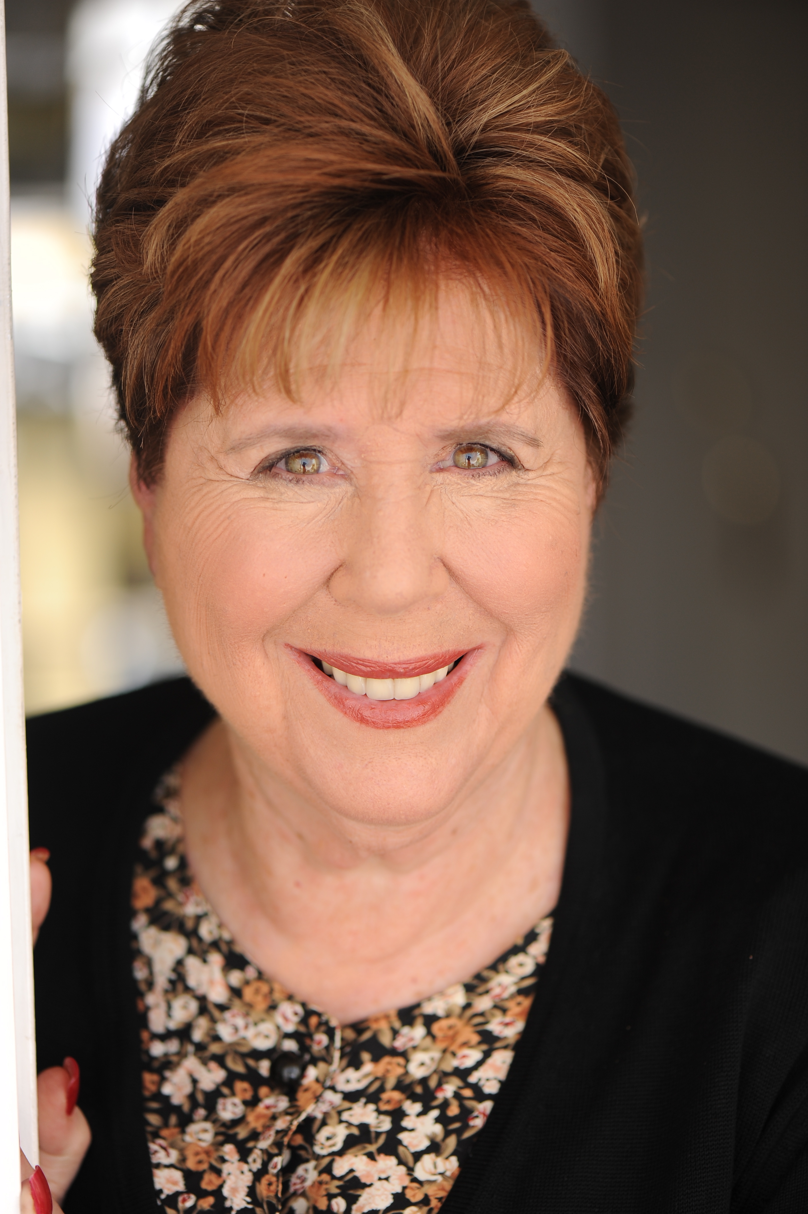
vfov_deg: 19.5
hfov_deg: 13.0
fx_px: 3539
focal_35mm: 105
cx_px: 404
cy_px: 607
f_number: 3.5
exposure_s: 1/200
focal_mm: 105
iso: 200
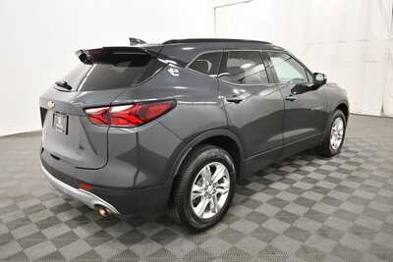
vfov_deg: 48.0
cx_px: 196
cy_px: 131
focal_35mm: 27
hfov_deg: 67.4
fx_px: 295
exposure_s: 1/125
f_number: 5.3
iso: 1600
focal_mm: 18
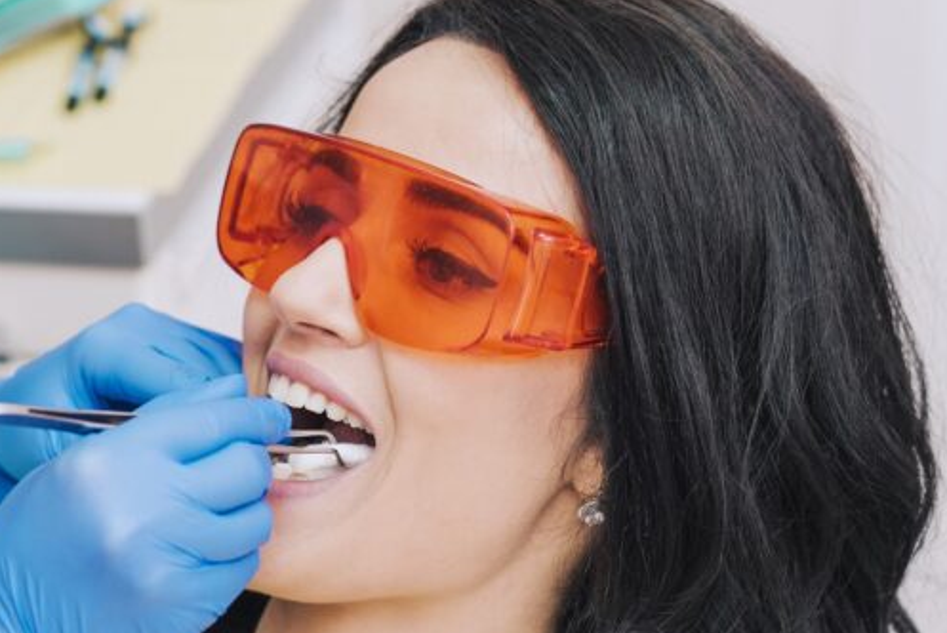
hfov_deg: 19.8
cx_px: 353
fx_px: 2711
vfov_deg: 13.3
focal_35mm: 103
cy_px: 369
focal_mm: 50
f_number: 2.8
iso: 320
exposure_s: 1/160
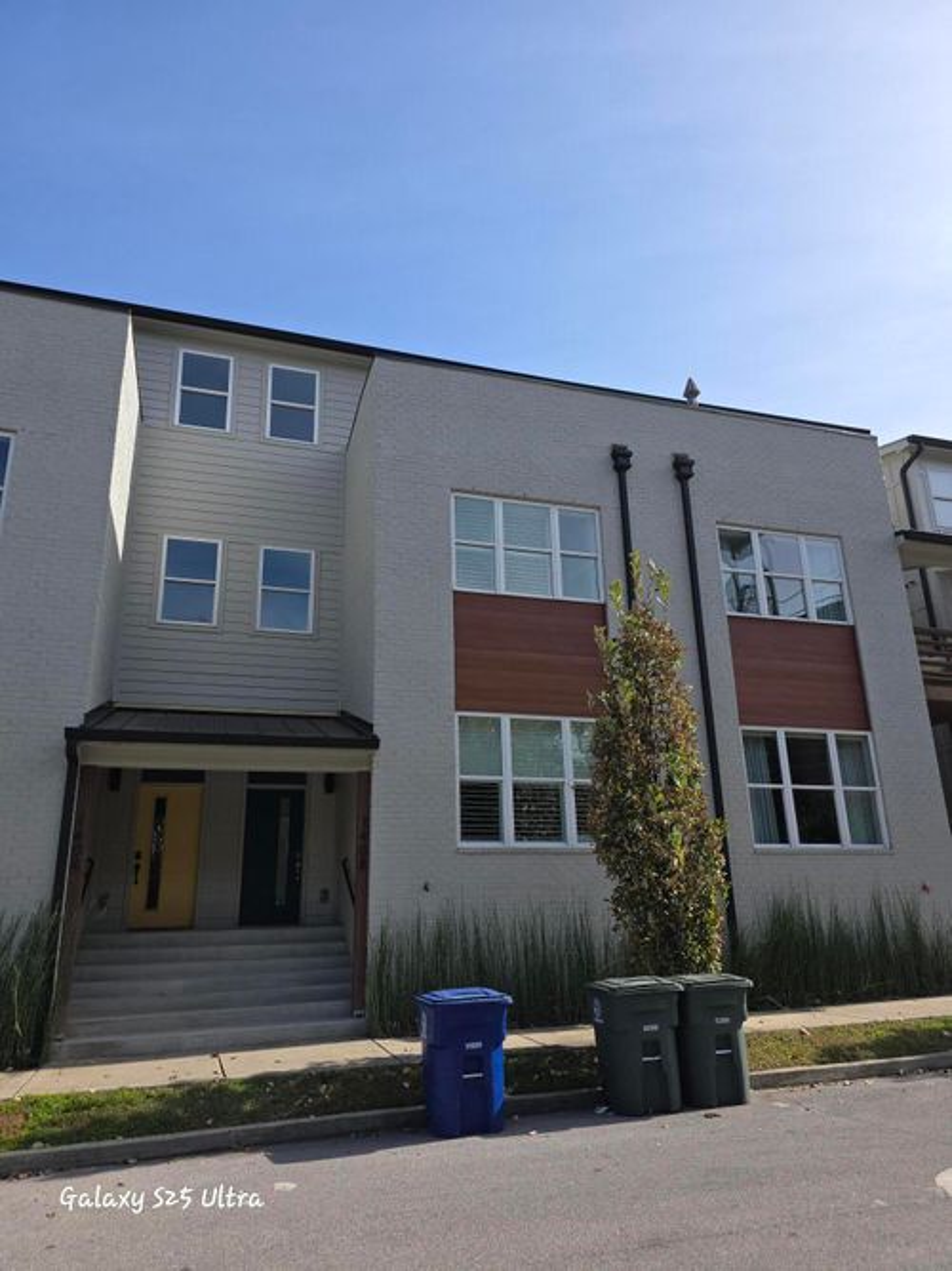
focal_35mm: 23
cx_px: 476
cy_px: 636
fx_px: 844
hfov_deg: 58.9
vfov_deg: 73.9
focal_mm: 6.3
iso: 12
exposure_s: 1/616
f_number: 1.7
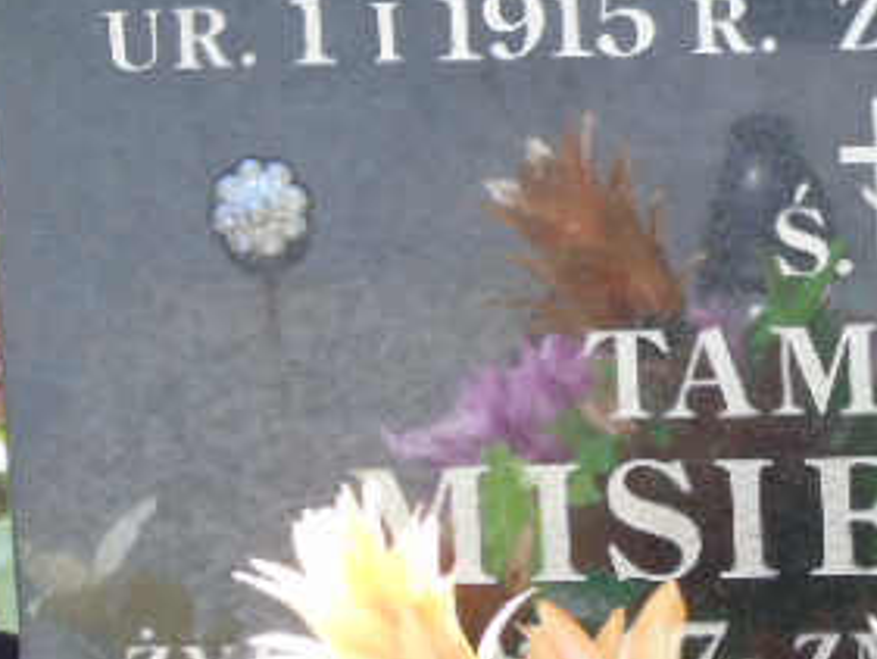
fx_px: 10747
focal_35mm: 424
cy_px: 259
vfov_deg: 3.5
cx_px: 830
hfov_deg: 4.7
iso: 200
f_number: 5
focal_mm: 33
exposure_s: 1/125
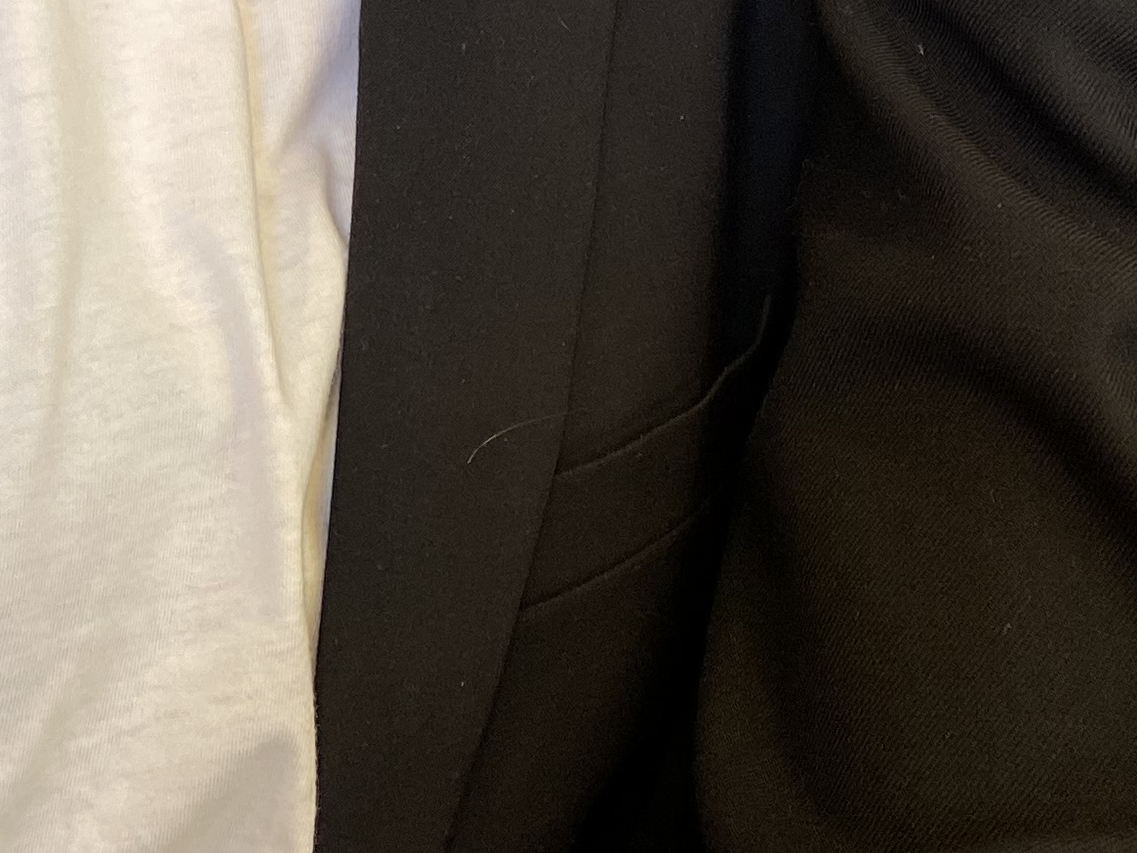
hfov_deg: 21.6
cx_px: 831
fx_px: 2956
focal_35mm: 90
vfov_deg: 14.7
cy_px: -599
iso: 80
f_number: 1.8
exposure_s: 1/100
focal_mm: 4.25
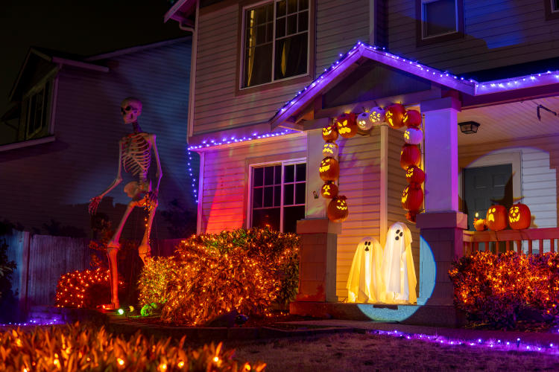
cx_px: 280
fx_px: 699
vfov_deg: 29.9
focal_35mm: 45
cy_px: 186
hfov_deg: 43.6
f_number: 2.5
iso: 125
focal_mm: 30
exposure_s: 1
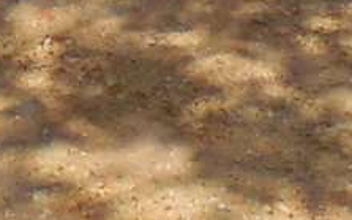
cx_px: -477
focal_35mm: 190
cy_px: -662
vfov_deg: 5.9
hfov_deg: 9.8
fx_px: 1821
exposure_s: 1/800
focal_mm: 4.5
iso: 125
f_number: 6.2
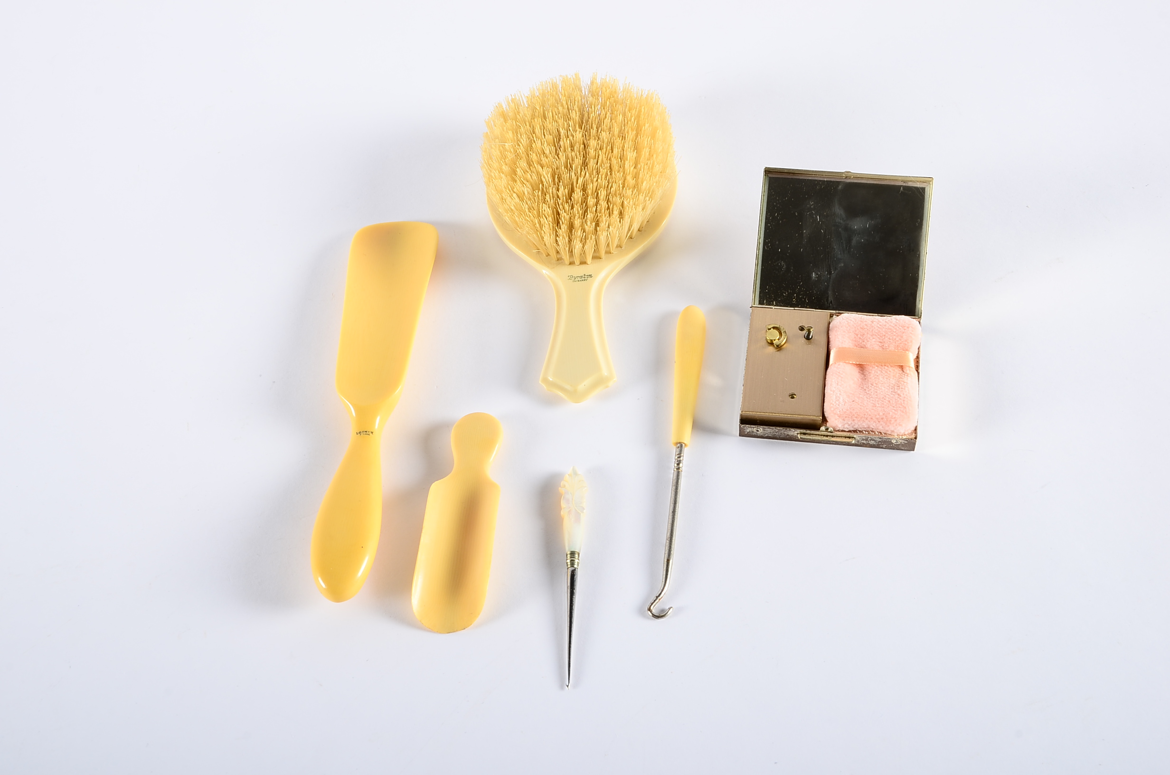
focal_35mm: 52
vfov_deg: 25.6
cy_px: 388
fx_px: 1703
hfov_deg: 37.9
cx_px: 585
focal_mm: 35
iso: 100
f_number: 14
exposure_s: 1/200
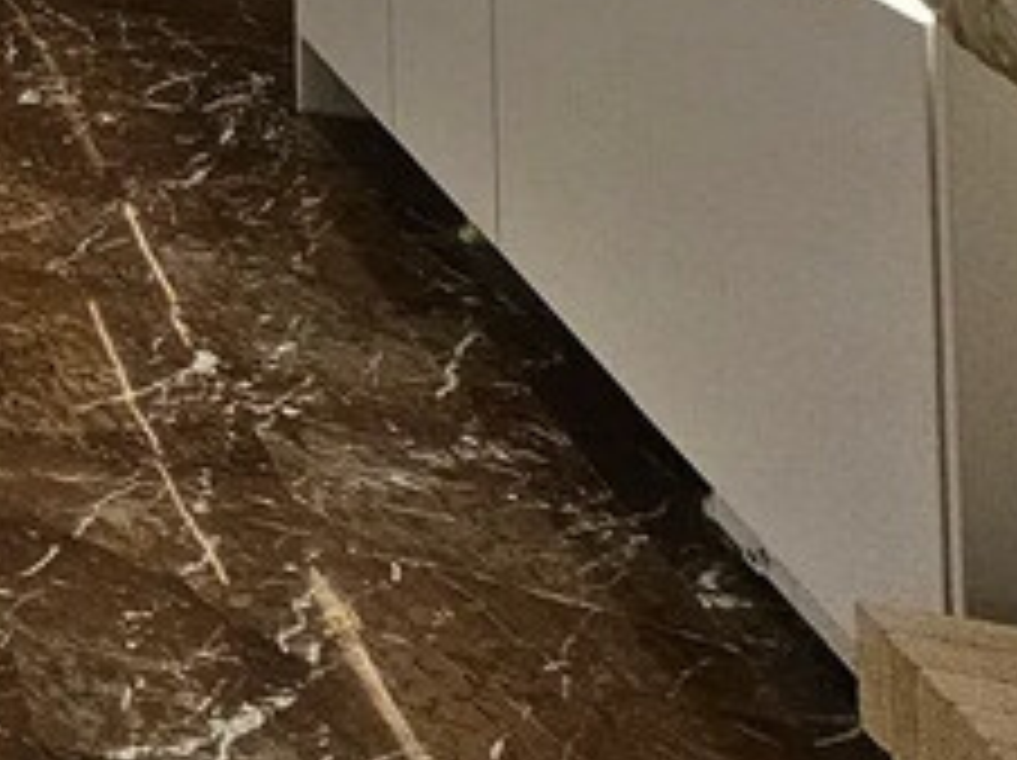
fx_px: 1732
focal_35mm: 59
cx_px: -1022
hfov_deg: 19.1
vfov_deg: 17.4
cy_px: -782
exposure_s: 1/50
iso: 64
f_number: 2.2
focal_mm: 2.2
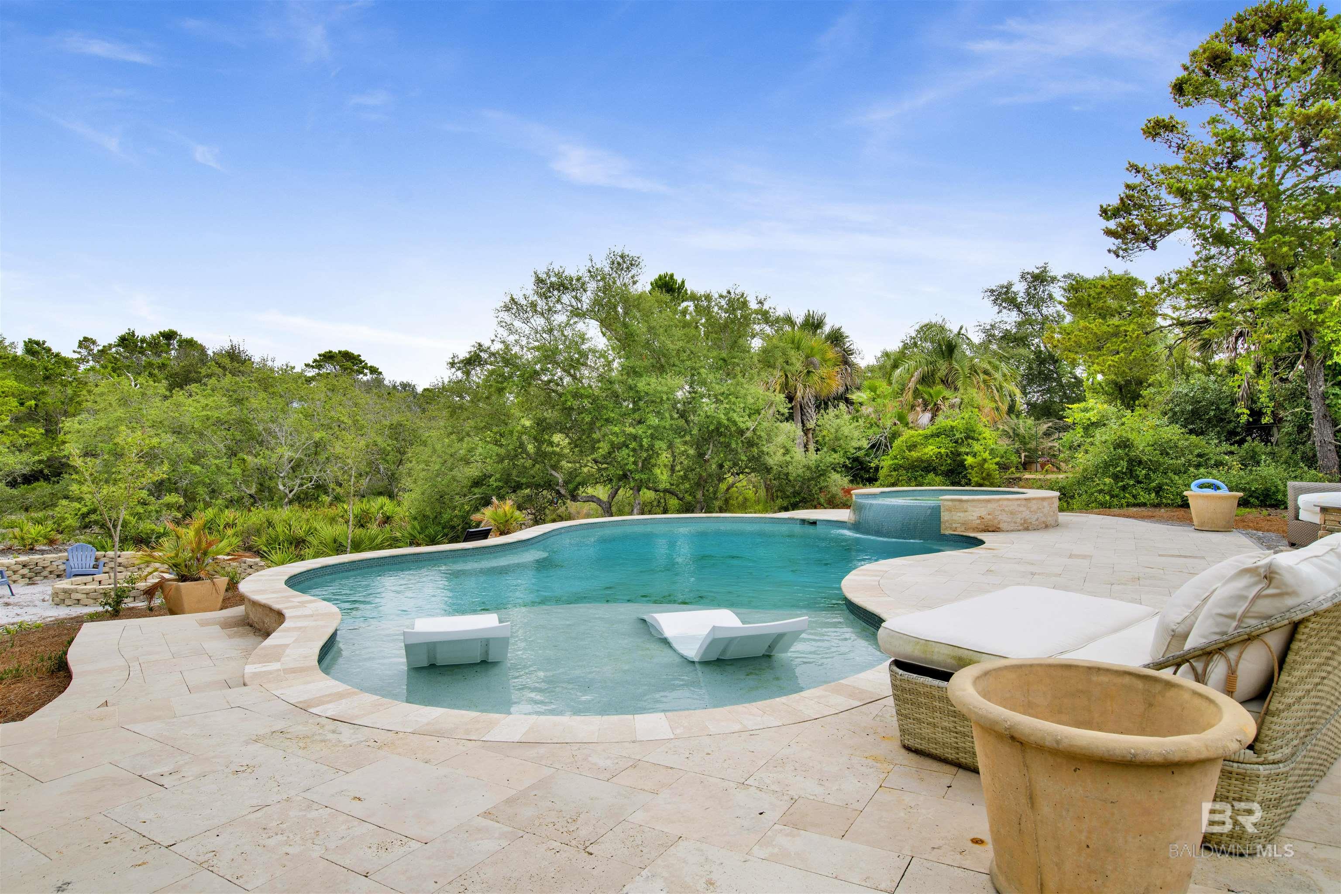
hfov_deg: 81.2
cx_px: 670
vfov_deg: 59.5
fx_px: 782
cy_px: 447
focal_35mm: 21
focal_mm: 21
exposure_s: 1/160
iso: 200
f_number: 11
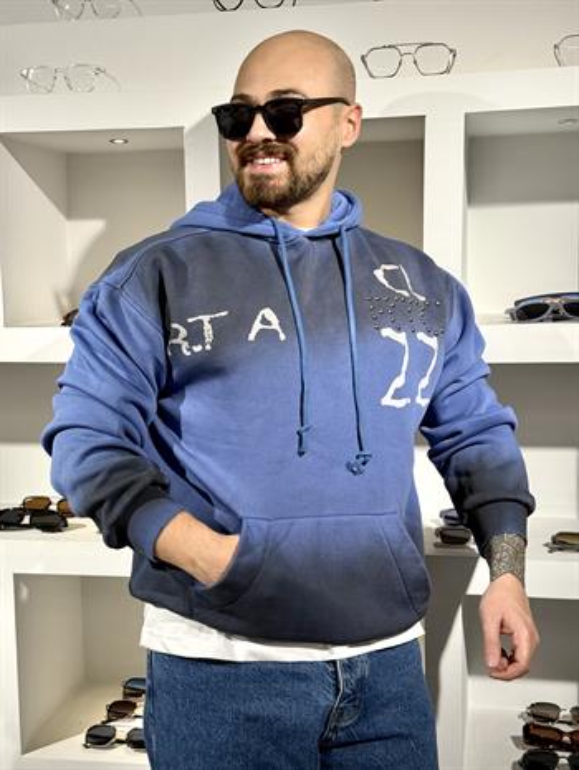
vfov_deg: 39.6
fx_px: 1070
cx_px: 290
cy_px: 385
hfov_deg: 30.3
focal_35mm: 48
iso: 64
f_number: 1.78
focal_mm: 6.76
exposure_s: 1/164
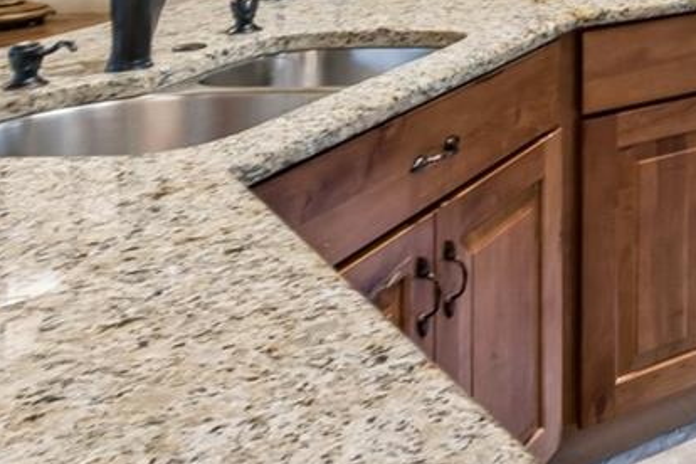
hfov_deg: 23.4
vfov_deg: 20.4
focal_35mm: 58
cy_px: -214
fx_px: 1121
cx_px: 1167
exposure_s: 1/4
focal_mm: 10
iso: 100
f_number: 7.1
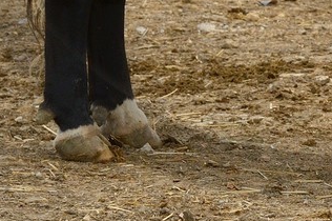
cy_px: -233
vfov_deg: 3.0
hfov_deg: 4.5
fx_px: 4201
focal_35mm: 456
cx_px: 332
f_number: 8
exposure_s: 1/320
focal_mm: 90
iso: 800
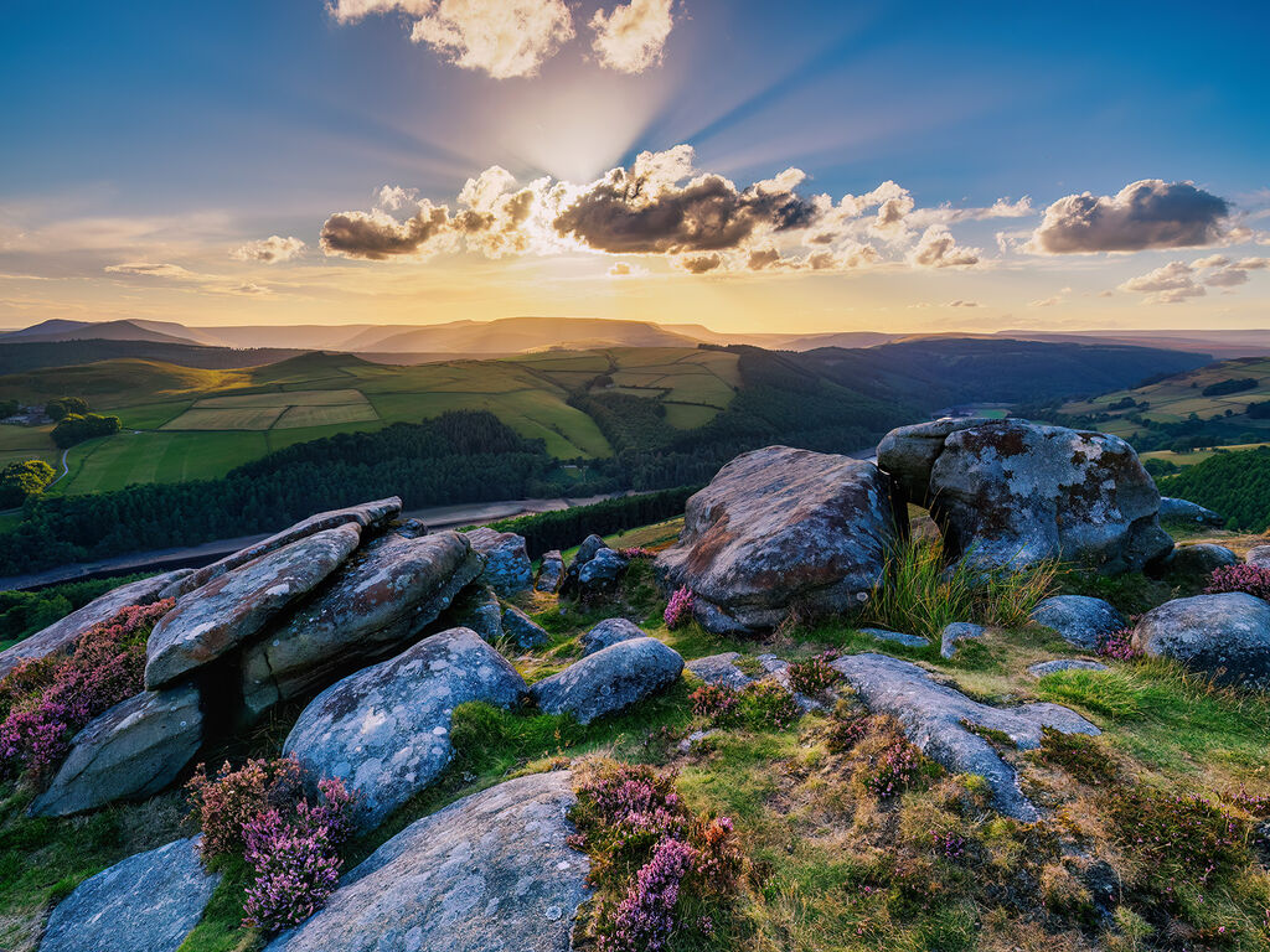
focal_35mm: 20
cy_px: 476
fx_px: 734
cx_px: 635
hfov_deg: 81.7
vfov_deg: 66.0
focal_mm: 10
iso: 200
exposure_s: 1/200
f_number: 6.3
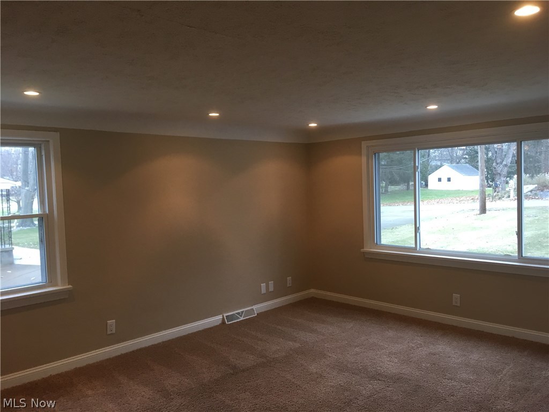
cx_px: 274
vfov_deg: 48.2
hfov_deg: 61.7
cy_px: 206
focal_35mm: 29
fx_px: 460
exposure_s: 1/30
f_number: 2.2
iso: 40
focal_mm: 4.15
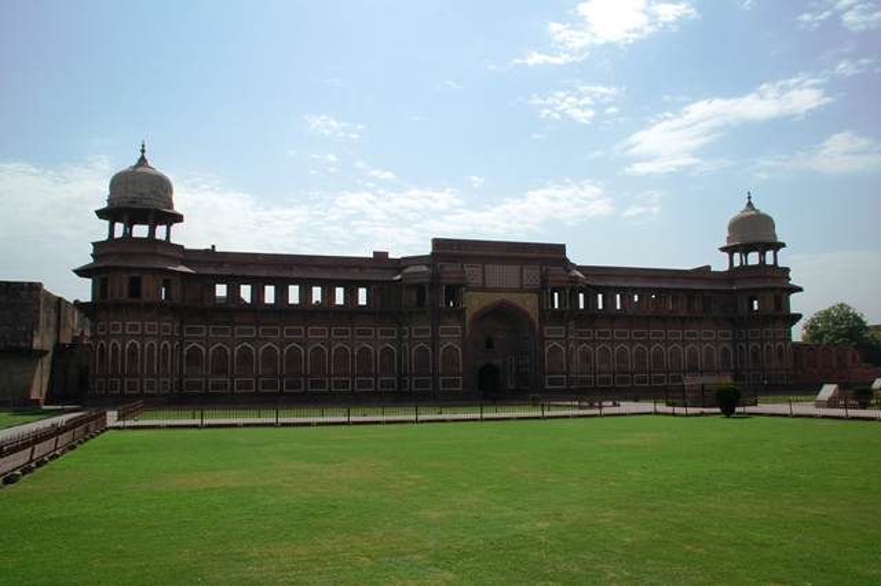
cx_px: 440
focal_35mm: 33
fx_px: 807
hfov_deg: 57.2
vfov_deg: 39.9
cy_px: 293
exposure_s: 1/500
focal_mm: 22
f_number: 11
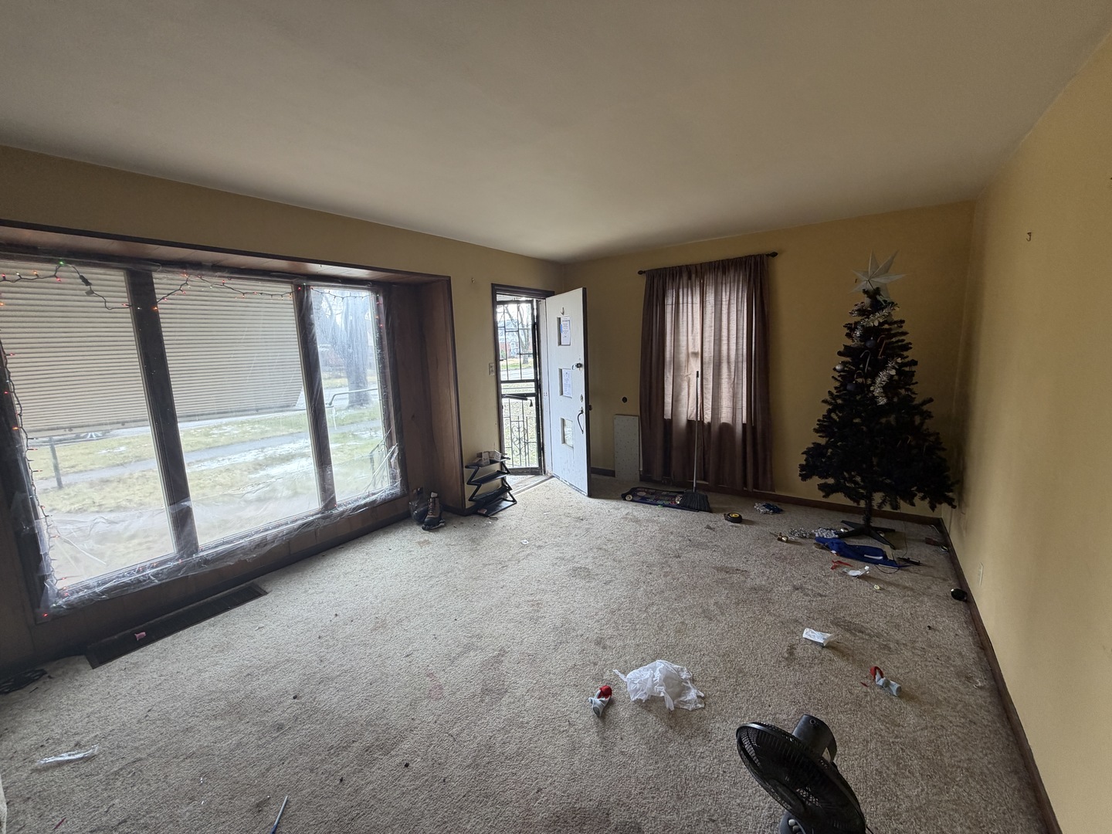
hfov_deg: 102.1
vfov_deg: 85.7
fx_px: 450
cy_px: 417
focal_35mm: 14
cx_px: 556
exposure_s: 1/121
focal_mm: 2.22
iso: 100
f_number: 2.2
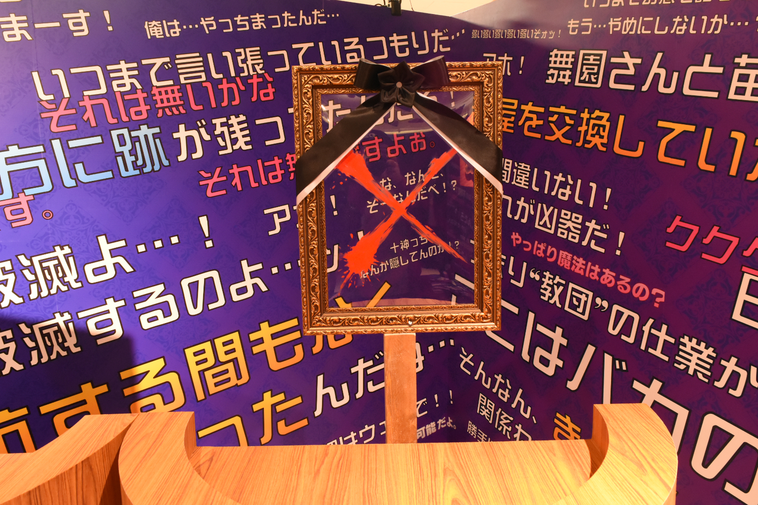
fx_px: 568
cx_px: 379
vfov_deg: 47.9
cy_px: 252
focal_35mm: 27
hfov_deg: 67.4
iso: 3200
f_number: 8
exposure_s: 1/50
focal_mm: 18
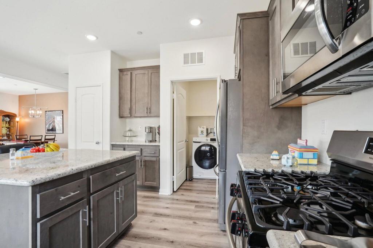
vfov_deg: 73.7
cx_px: 186
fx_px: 166
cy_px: 124
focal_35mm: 16
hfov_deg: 96.8
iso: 3200
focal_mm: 16
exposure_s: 1/45
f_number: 16
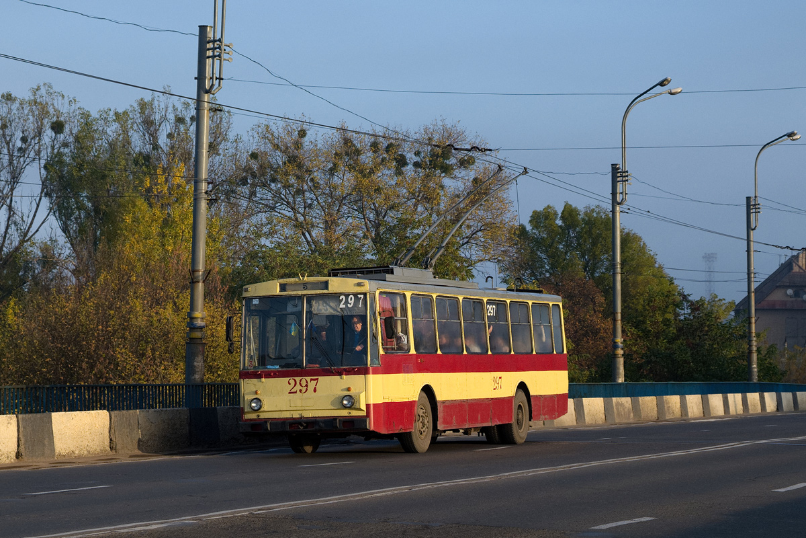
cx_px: 403
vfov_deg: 21.2
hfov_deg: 31.4
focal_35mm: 64
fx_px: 1433
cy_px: 269
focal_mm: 42.5
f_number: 6.4
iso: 400
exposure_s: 1/500
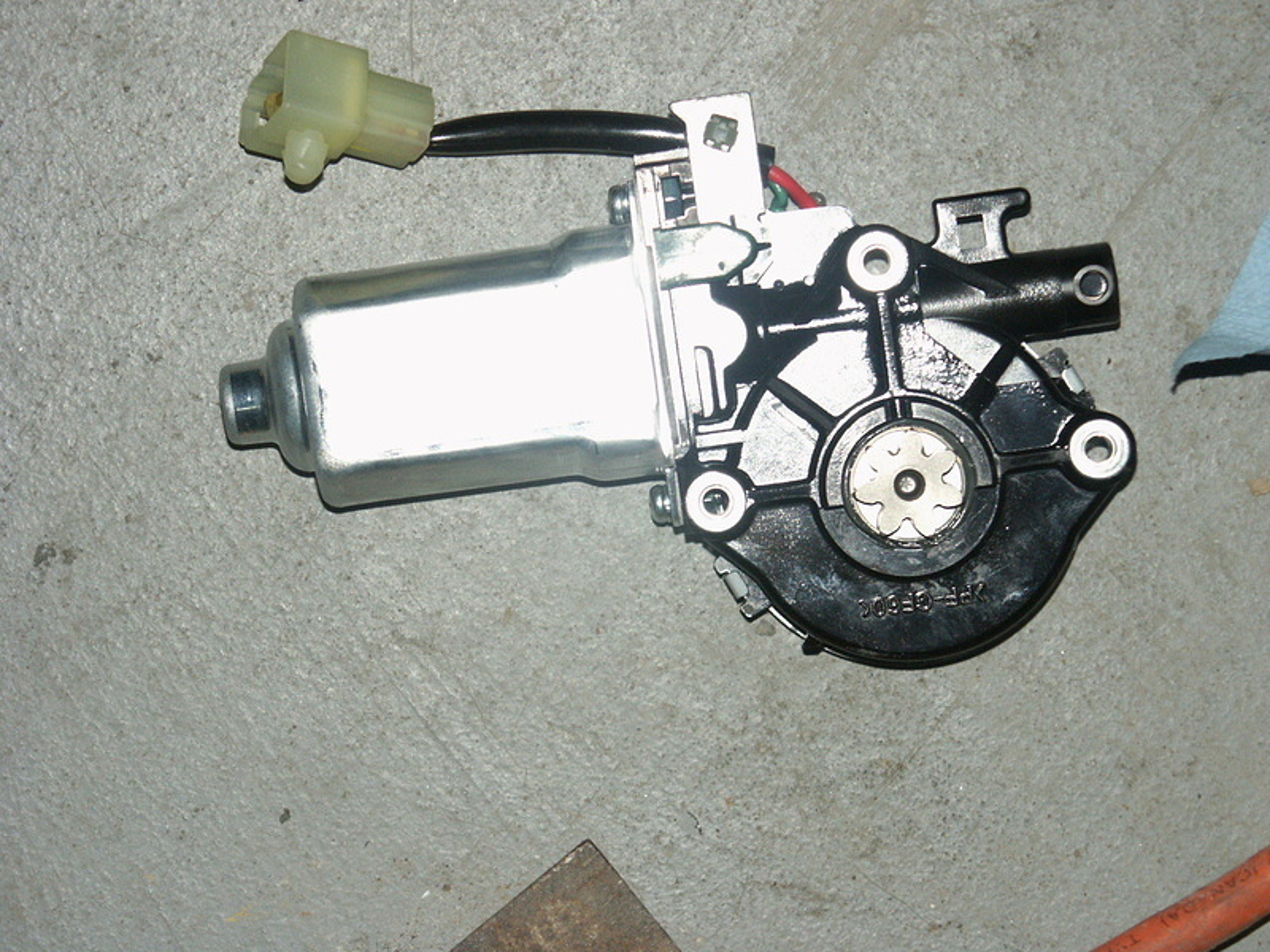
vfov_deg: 10.1
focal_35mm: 147
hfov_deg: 13.4
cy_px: 476
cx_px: 635
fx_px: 5393
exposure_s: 1/125
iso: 200
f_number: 4
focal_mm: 37.15
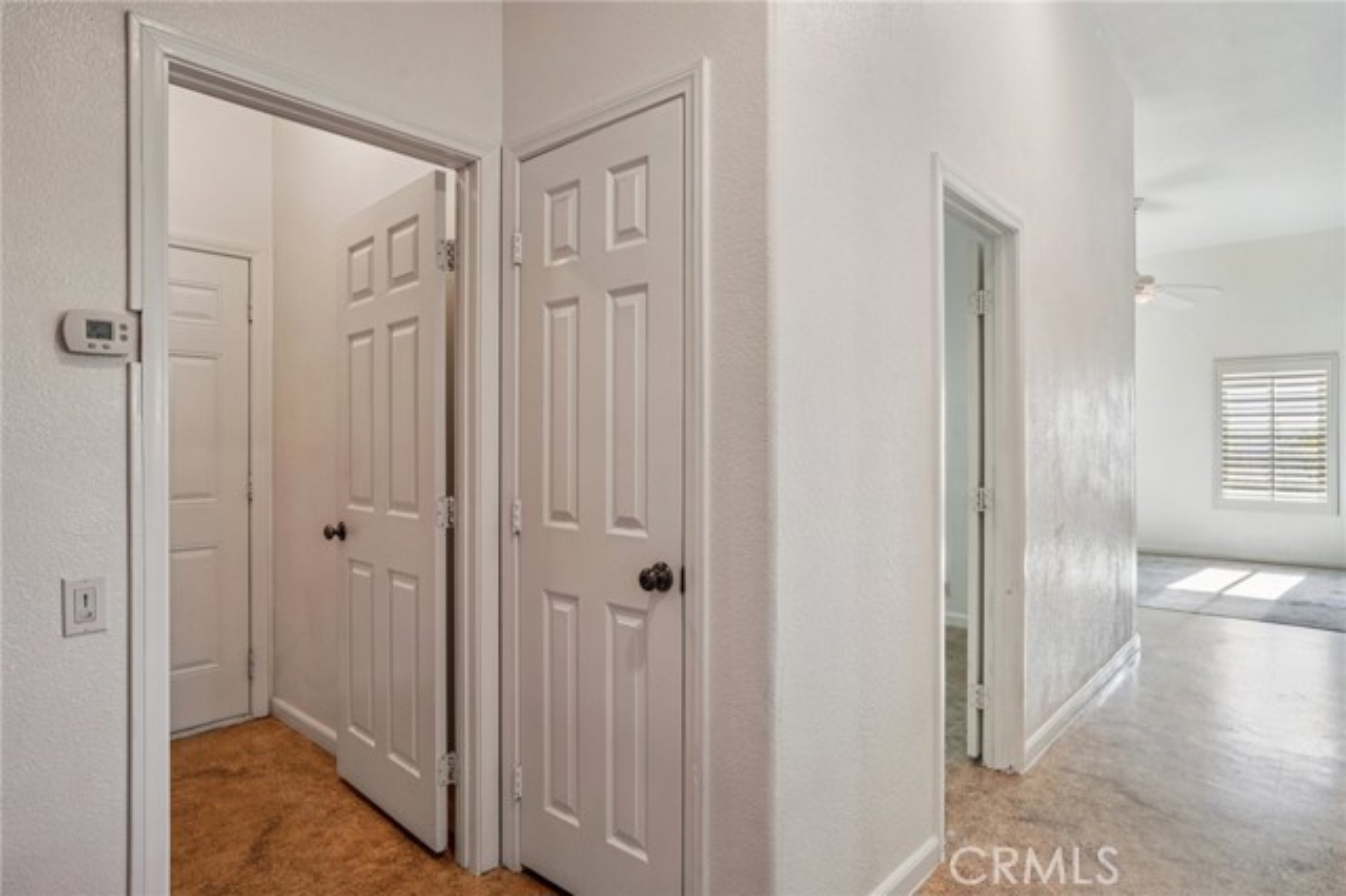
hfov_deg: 86.9
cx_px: 673
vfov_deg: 64.5
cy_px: 448
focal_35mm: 19
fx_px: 710
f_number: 8
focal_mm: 19
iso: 400
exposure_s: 1/15
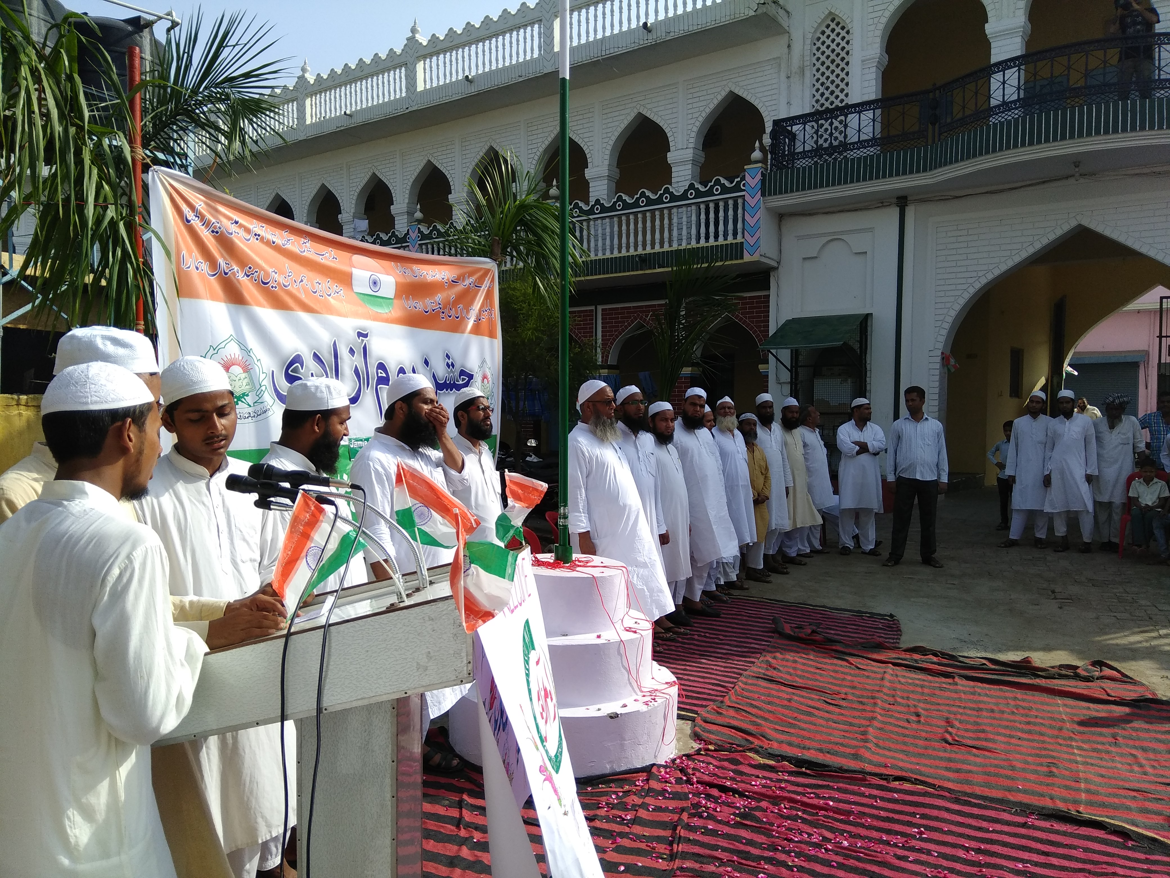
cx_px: 585
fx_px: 710
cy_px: 439
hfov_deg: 79.0
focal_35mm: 21
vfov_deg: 63.4
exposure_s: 1/1242
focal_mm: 3.57
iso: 100
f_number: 2
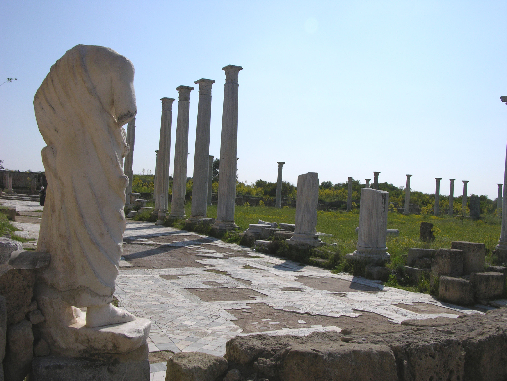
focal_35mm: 35
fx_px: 513
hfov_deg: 52.6
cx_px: 254
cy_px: 190
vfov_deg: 40.7
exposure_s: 1/360
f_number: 8
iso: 50
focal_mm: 8.9
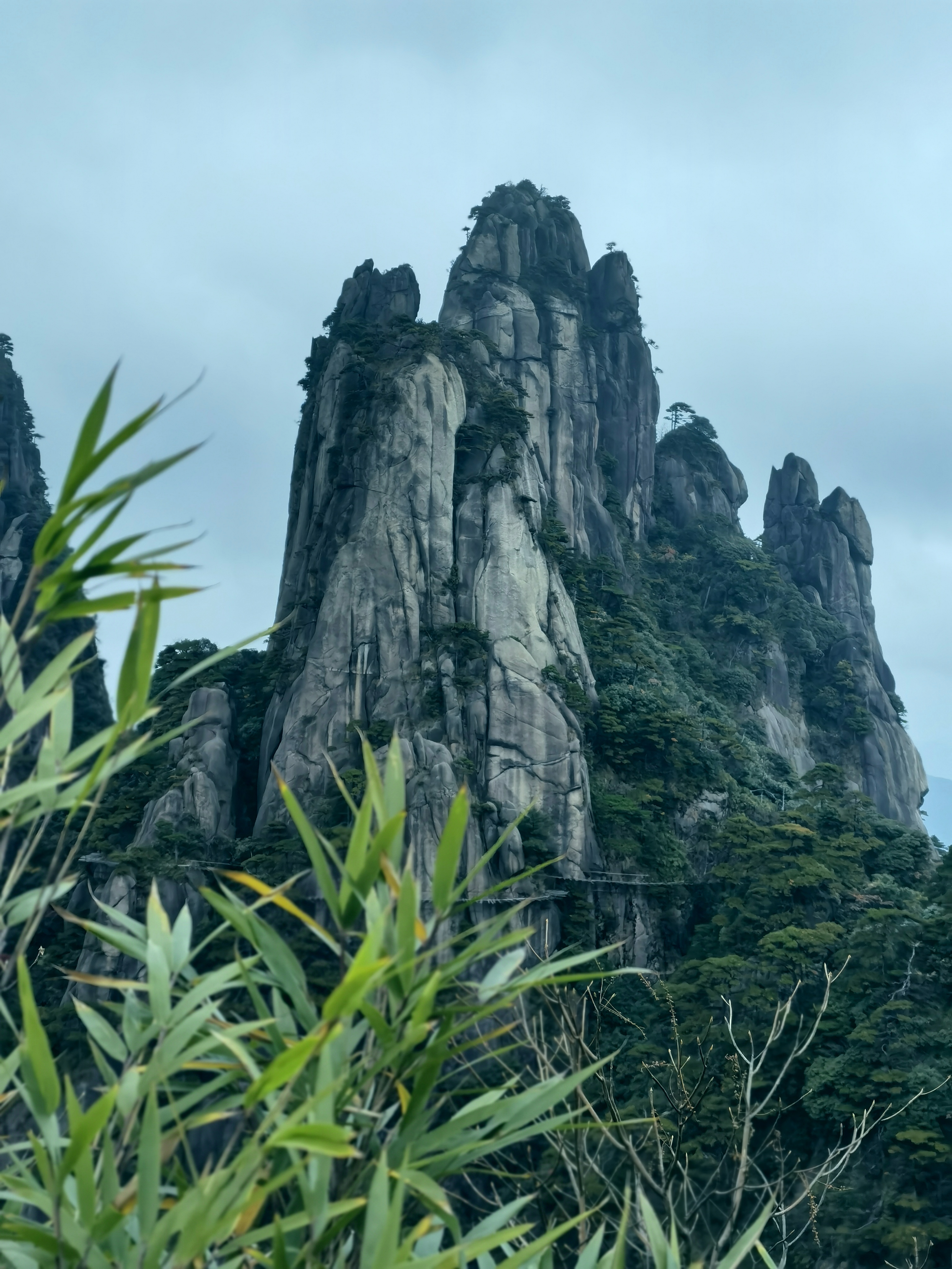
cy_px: 634
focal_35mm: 54
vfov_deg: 35.5
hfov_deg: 27.0
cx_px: 476
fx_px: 1980
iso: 50
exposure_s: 1/2132
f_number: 4
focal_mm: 6.67
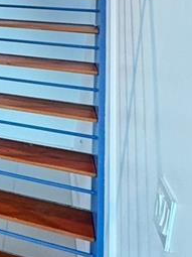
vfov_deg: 28.4
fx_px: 489
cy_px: 33
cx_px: -238
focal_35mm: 66
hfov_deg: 15.4
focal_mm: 2.22
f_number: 2.2
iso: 250
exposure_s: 1/120
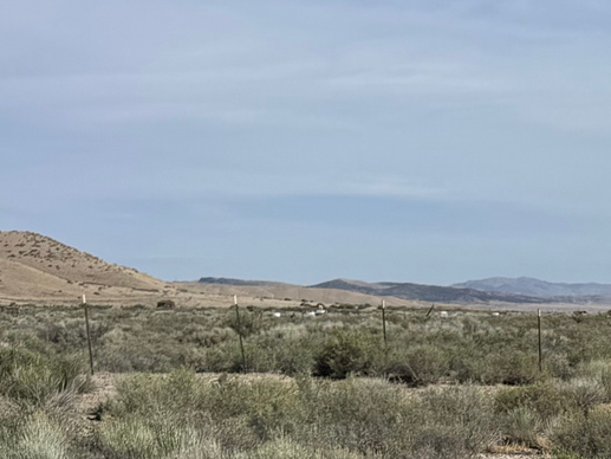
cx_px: 1016
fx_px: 1677
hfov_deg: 17.6
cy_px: 665
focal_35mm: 95
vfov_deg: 14.6
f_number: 1.78
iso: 80
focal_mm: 6.76
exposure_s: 1/7937
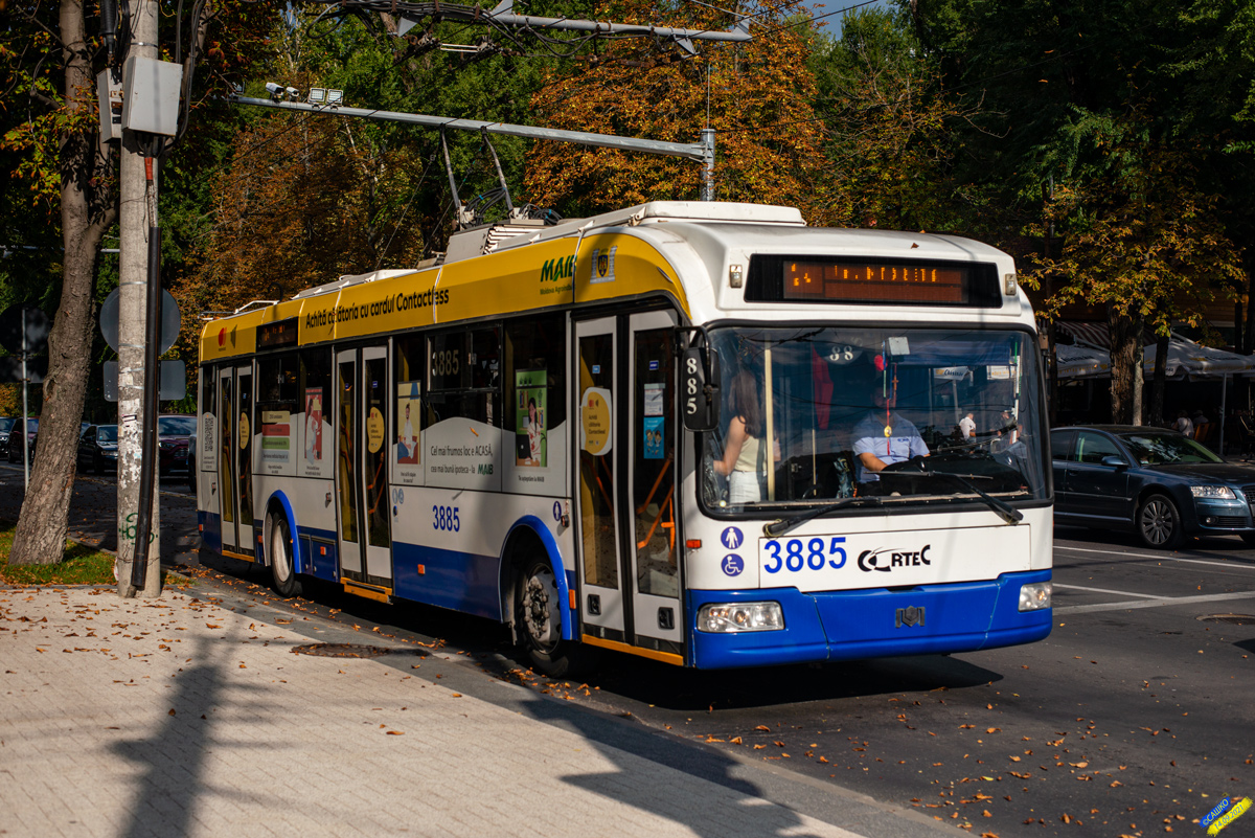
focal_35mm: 50
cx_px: 628
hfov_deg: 39.6
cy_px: 419
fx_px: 1744
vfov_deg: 27.0
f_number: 4.5
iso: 100
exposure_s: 1/4000
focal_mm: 50
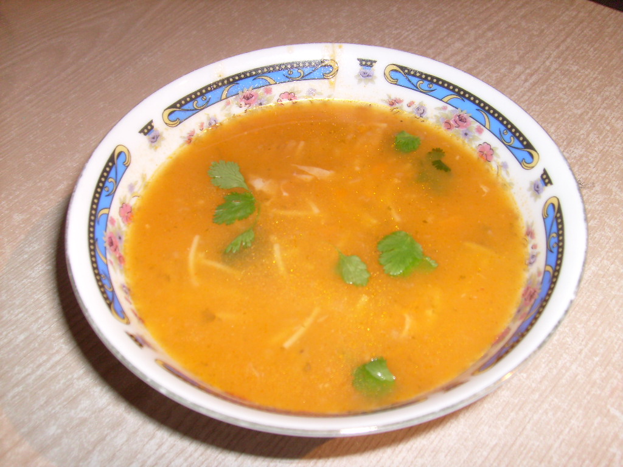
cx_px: 312
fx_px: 630
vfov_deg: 40.7
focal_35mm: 35
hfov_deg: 52.6
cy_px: 234
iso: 100
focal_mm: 5.8
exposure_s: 1/45
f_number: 2.8
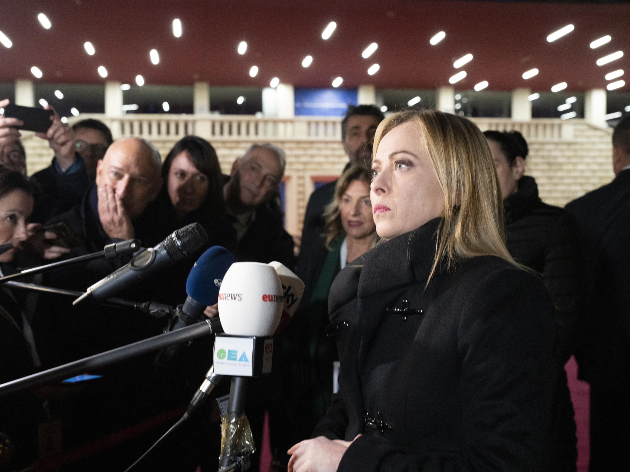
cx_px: 284
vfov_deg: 37.7
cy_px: 236
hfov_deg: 48.9
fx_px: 692
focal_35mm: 38
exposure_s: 1/125
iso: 5000
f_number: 4
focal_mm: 35
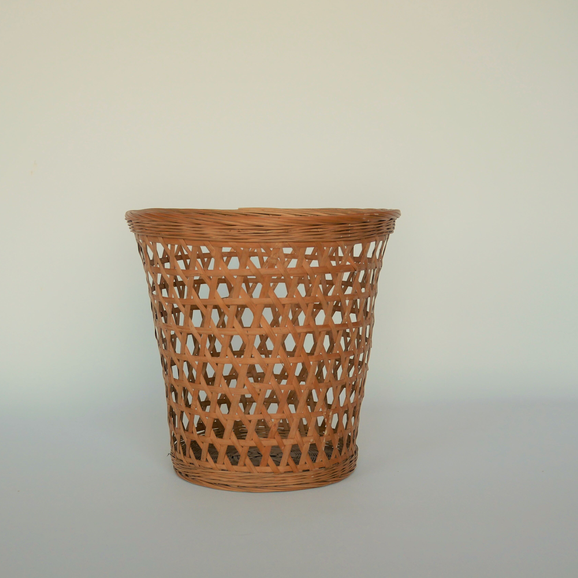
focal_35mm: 48
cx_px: 259
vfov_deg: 35.4
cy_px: 293
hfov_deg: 35.3
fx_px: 907
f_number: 3.2
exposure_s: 1/320
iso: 200
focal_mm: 20
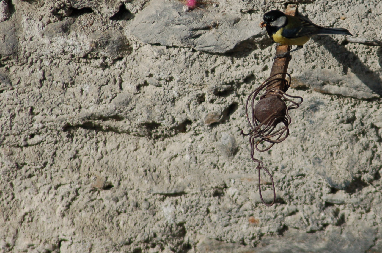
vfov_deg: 1.9
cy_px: 57
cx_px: 284
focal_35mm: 731
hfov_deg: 2.8
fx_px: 7743
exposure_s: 1/1600
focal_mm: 300
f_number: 5.6
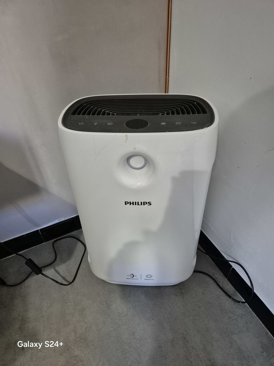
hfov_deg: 58.9
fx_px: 243
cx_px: 137
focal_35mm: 23
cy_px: 183
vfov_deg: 73.9
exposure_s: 1/100
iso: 1600
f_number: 1.8
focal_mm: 5.4
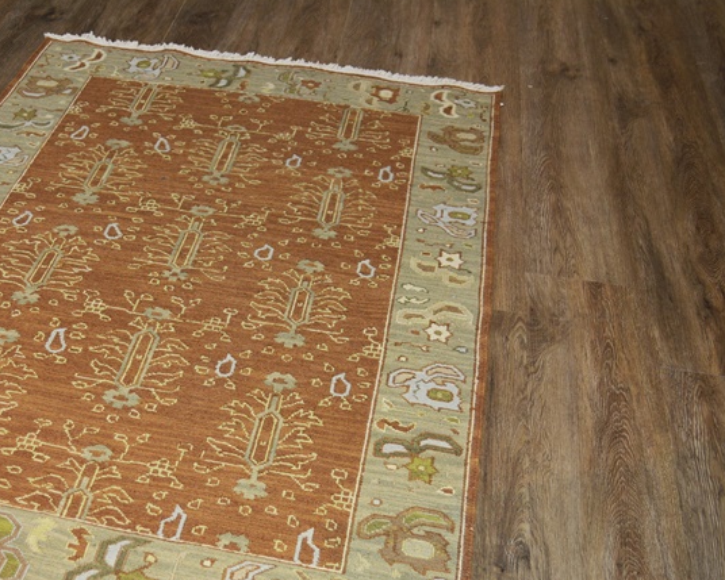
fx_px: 1116
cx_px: 135
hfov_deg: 34.8
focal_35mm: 52
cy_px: 399
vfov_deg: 28.9
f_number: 4
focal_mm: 22
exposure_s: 1/60
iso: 400
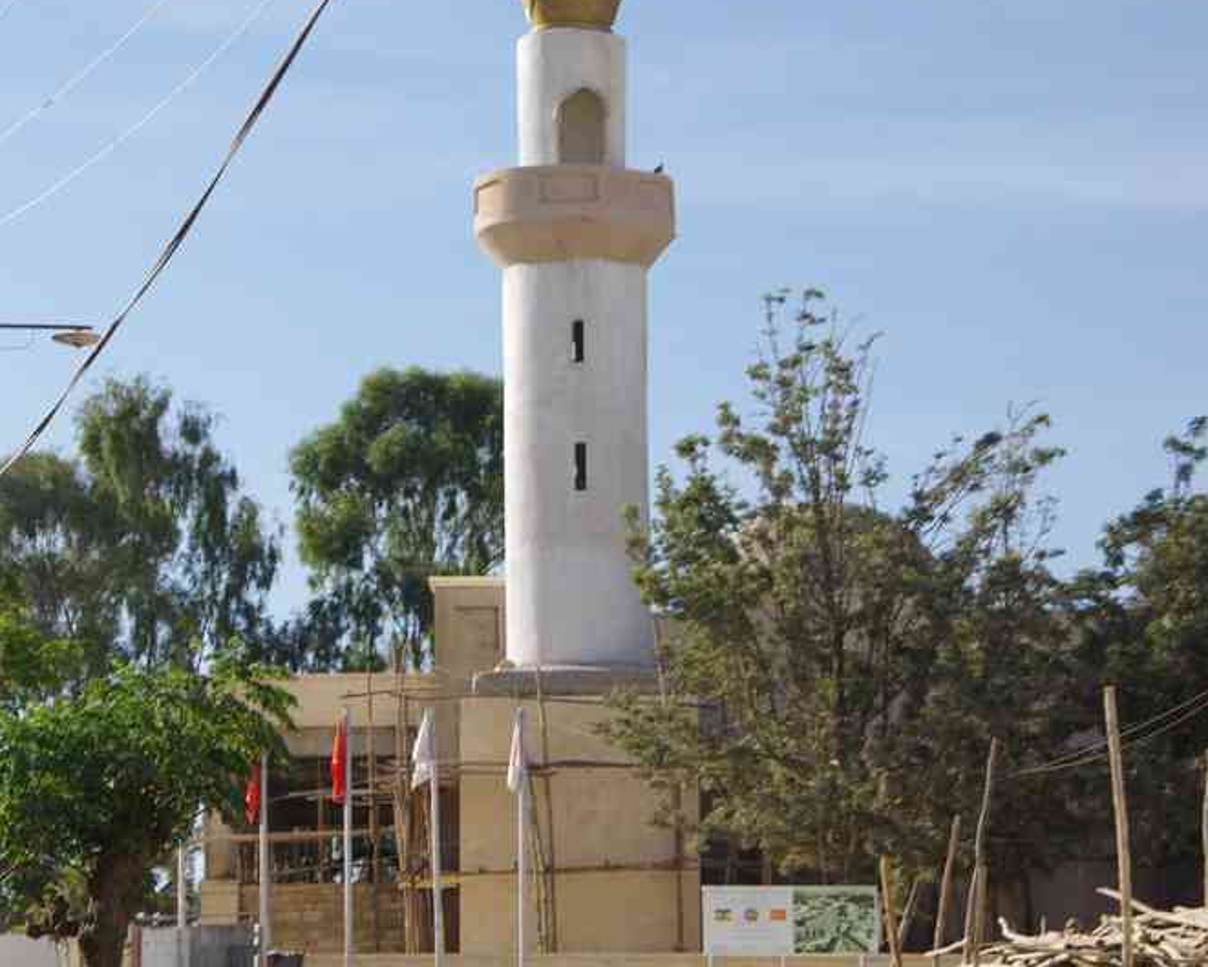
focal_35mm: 149
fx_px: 5328
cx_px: 605
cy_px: 451
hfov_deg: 12.9
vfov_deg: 10.4
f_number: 9
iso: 200
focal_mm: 70
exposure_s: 1/100
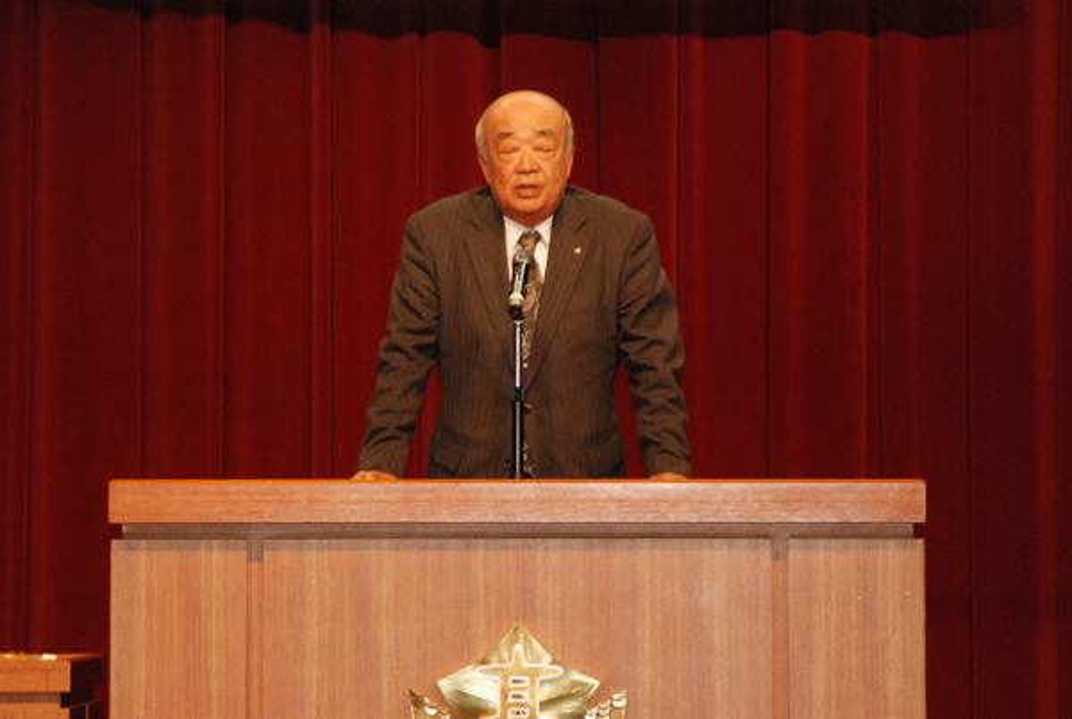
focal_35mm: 202
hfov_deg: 10.1
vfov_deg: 6.8
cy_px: 360
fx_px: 6039
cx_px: 536
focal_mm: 135
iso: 1600
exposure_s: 1/60
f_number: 6
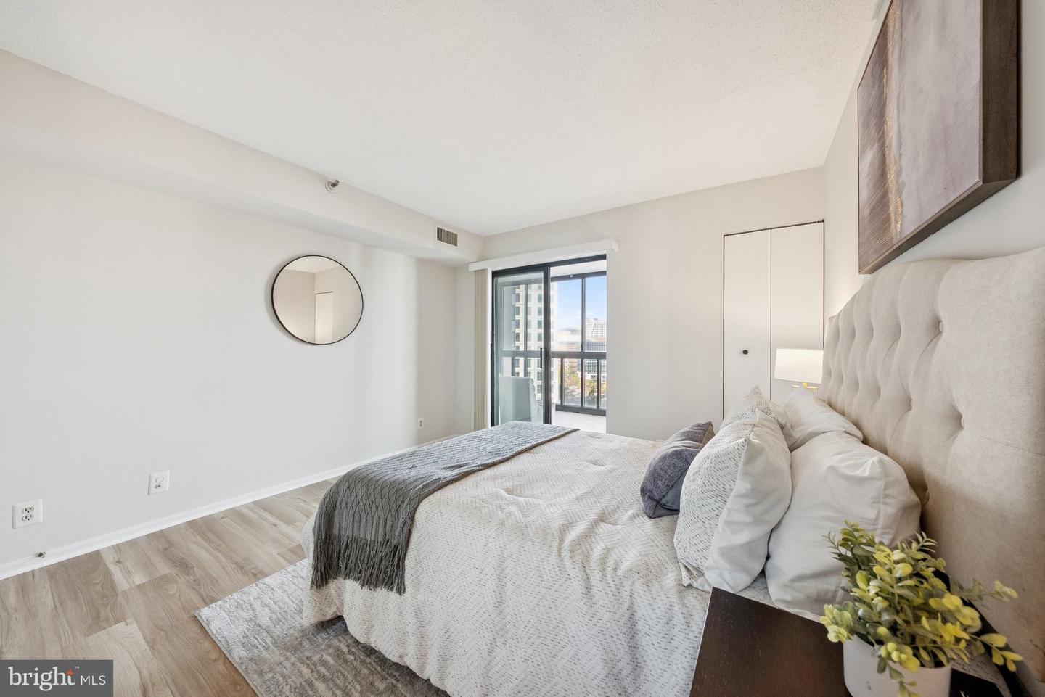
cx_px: 522
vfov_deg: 90.0
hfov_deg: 112.6
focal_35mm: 12
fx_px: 348
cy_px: 348
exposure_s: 1/100
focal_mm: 12
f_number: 7.1
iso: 640
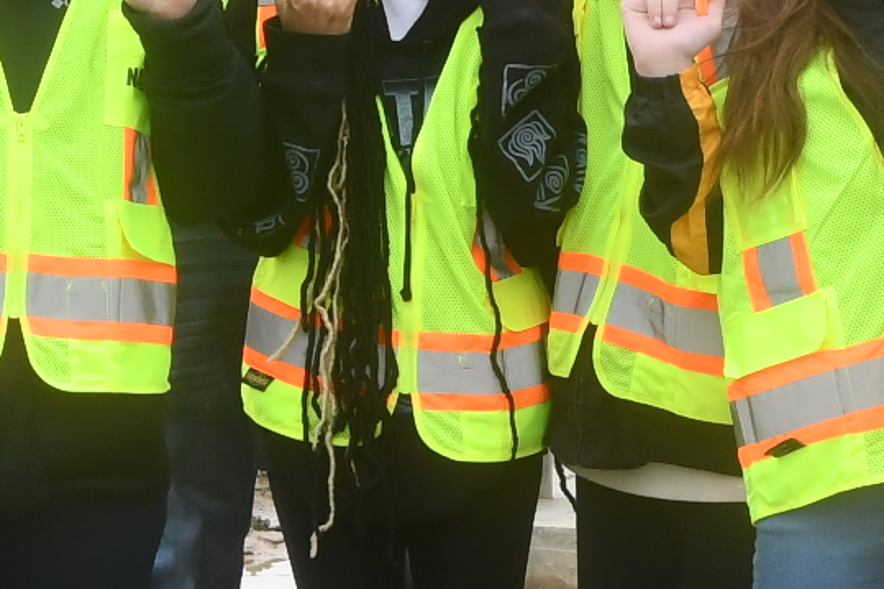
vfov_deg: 7.4
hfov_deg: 11.0
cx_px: 791
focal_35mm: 186
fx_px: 4566
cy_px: 185
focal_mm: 24
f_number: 10
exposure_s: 1/200
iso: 320
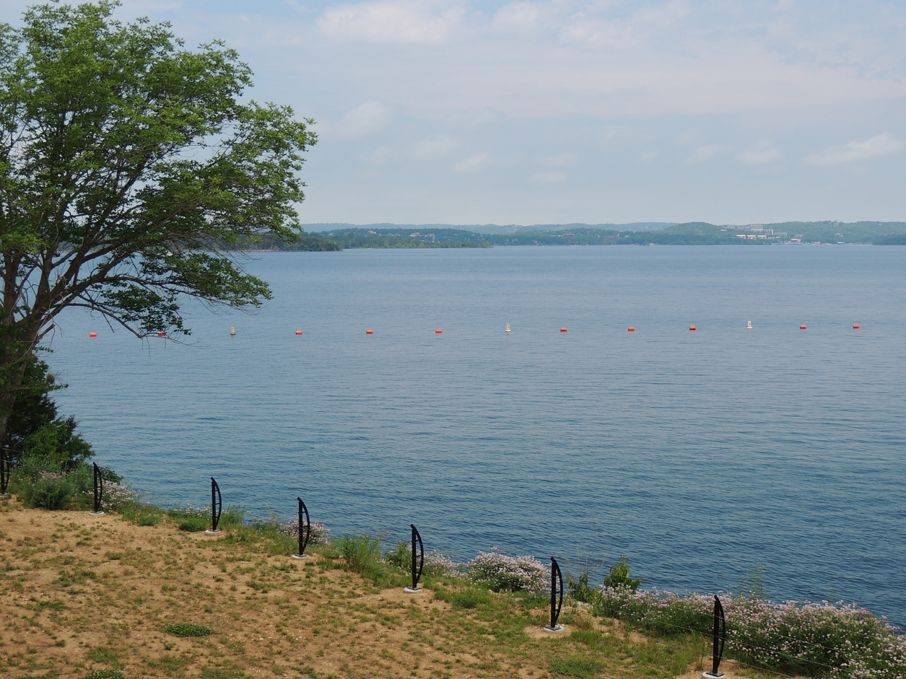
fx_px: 1335
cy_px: 344
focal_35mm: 51
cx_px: 446
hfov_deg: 37.5
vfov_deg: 28.6
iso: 100
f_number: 3.6
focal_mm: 8.9
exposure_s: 1/1000
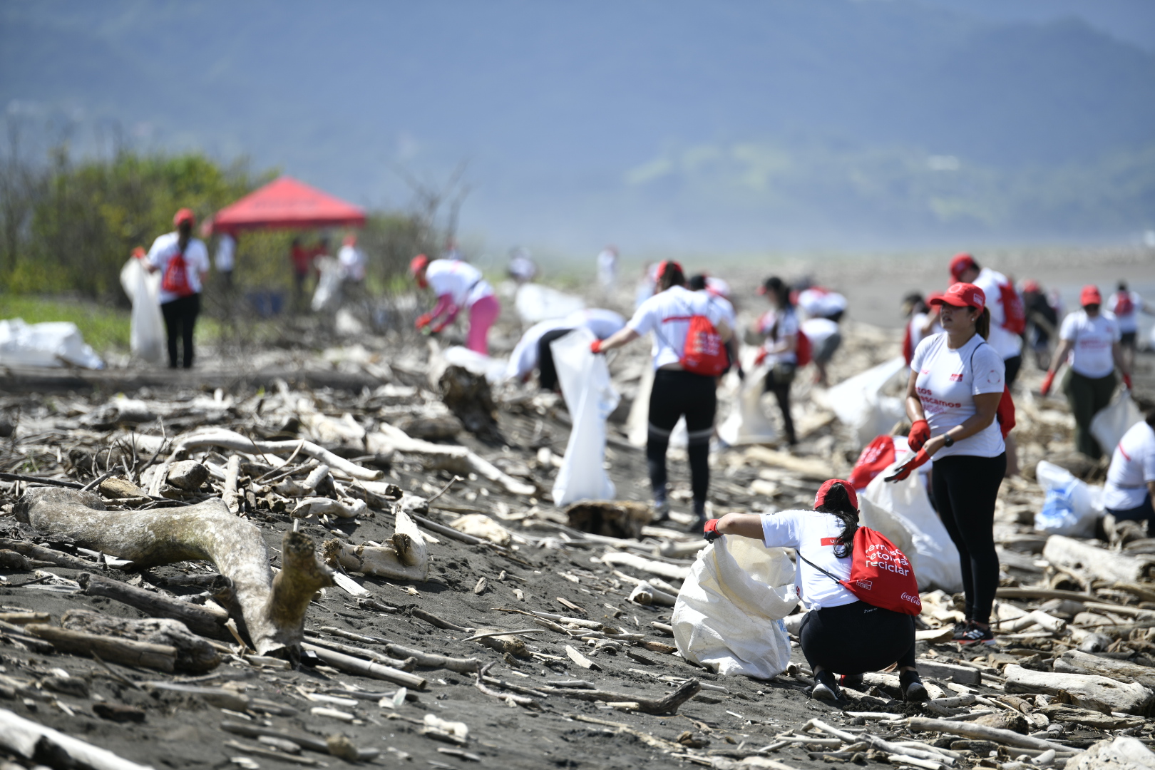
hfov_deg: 10.3
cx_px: 578
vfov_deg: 6.9
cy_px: 385
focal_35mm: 200
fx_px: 6416
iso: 80
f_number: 2.8
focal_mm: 200
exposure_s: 1/1600
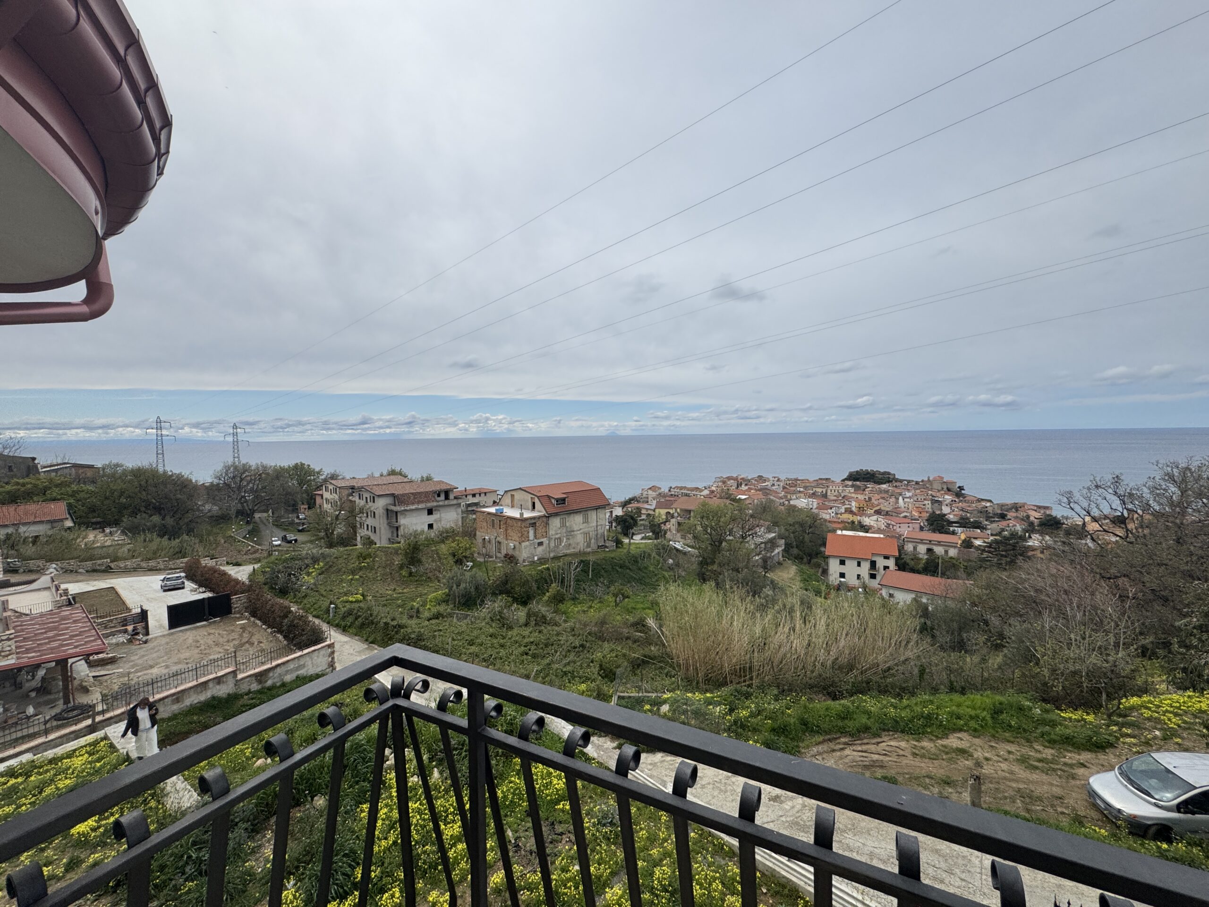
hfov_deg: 102.1
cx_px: 604
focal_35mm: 14
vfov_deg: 85.7
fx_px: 489
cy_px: 454
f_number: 2.2
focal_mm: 2.22
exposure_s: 1/4132
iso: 50
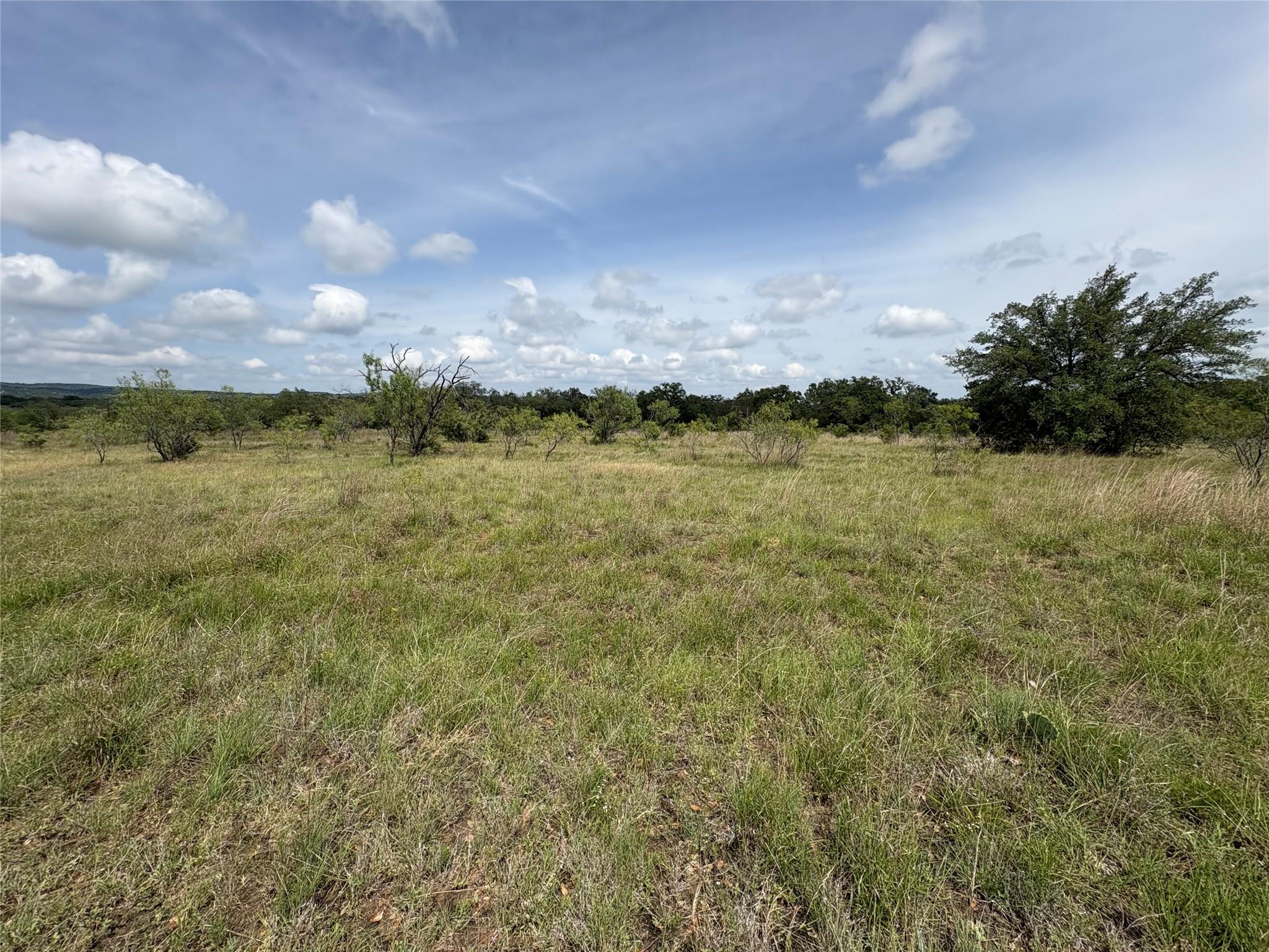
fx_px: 513
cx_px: 634
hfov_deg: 102.1
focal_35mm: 14
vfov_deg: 85.7
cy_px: 476
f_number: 2.2
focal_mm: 2.22
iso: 50
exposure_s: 1/2874
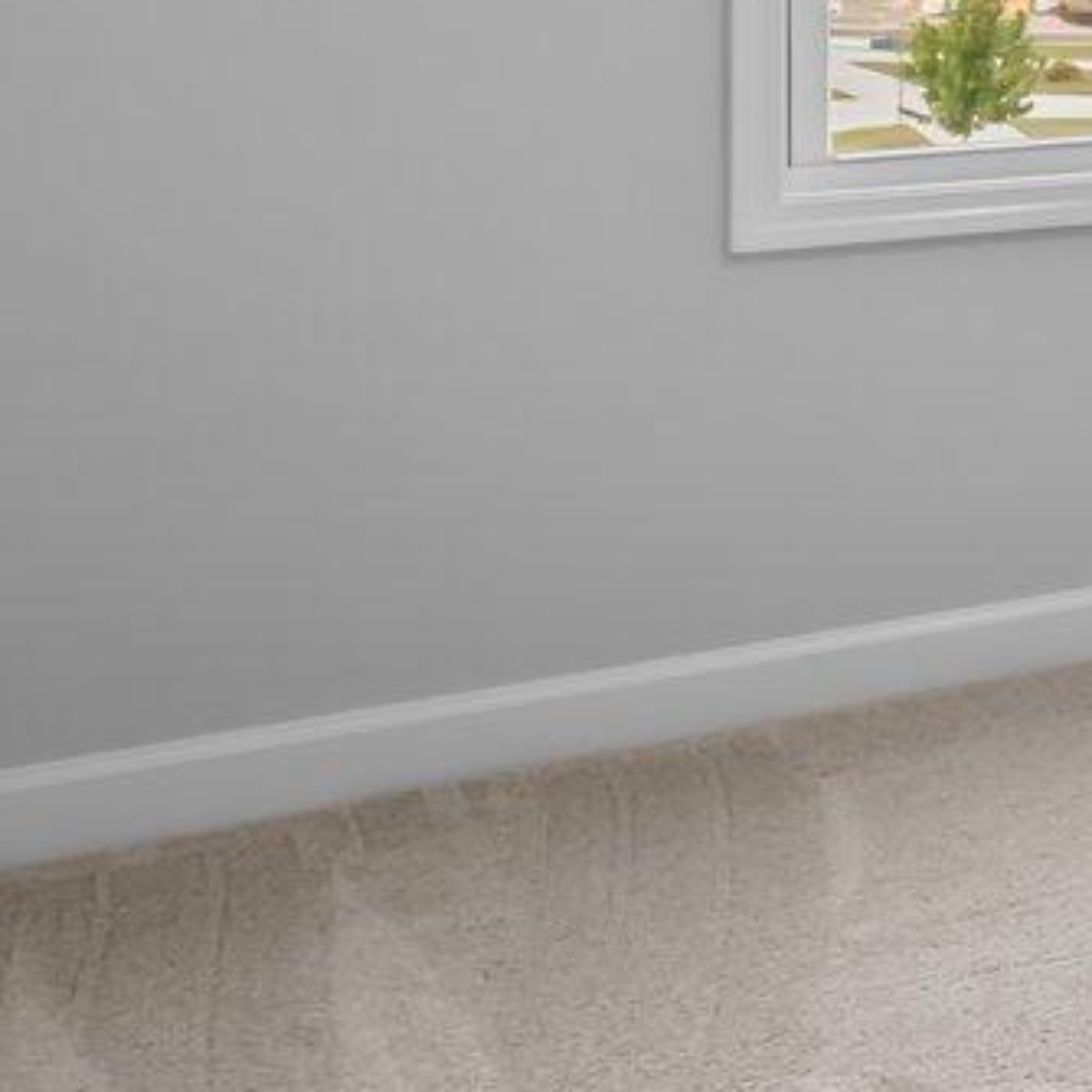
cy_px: -145
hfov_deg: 16.1
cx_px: 2380
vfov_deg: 22.2
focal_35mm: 73
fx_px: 2605
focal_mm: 14
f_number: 8
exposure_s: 1/8
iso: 500
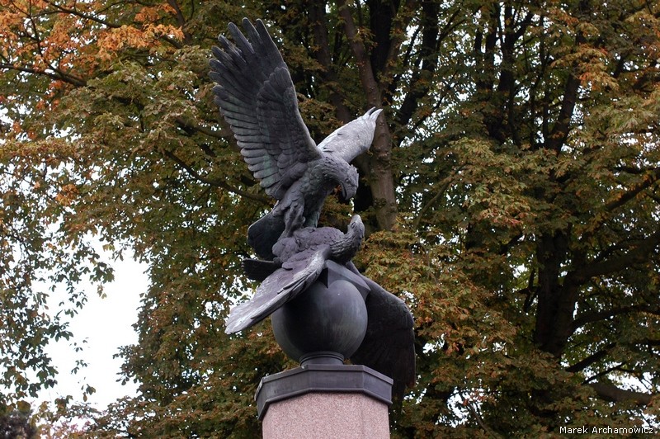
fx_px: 1374
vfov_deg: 18.2
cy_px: 220
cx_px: 330
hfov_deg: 27.0
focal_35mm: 75
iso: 400
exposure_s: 1/200
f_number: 5.6
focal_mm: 50
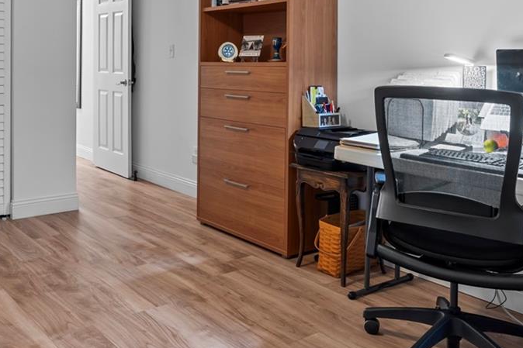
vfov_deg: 33.7
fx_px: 552
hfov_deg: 50.0
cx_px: 183
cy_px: 57
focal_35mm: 38
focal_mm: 16
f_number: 9
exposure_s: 6
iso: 250
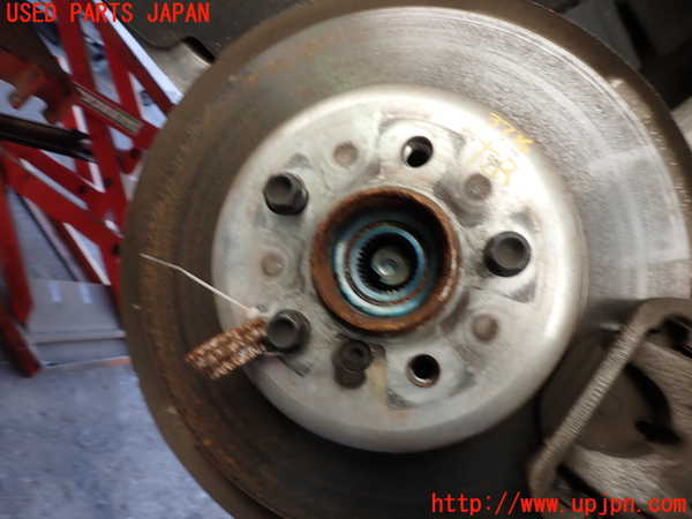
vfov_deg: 54.9
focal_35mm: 25
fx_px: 500
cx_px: 346
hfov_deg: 69.4
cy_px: 260
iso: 100
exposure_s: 1/60
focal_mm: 4.5
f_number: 2.8
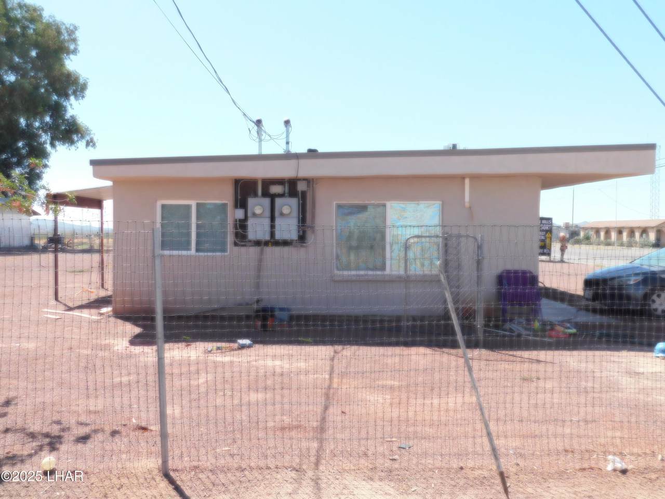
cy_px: 250
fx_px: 576
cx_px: 332
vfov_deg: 46.8
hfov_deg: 60.0
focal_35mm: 30
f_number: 3.2
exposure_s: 1/1000
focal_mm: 5.3
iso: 125
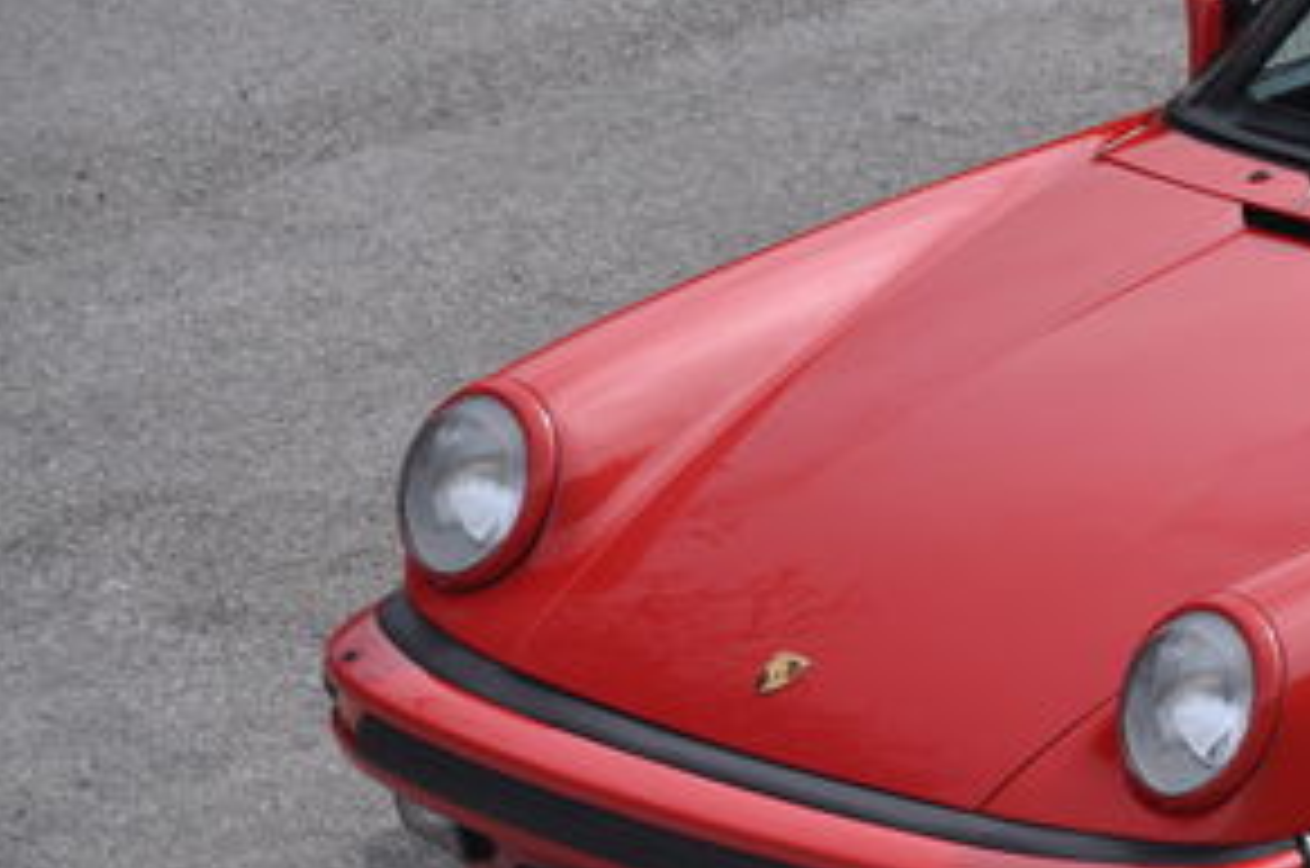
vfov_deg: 3.0
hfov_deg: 4.5
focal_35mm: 460
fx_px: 16711
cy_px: 477
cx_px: 1724
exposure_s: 1/640
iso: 500
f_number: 6.3
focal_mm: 116
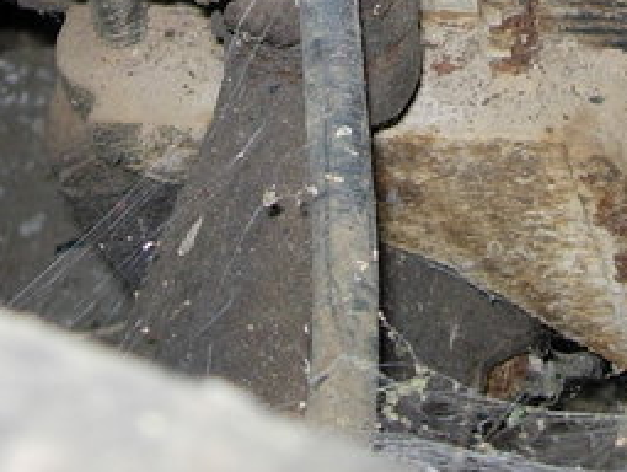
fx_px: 2158
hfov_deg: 16.5
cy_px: -241
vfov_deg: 11.9
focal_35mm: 119
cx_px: 448
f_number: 2.8
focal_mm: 7.8
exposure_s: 1/64
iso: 79
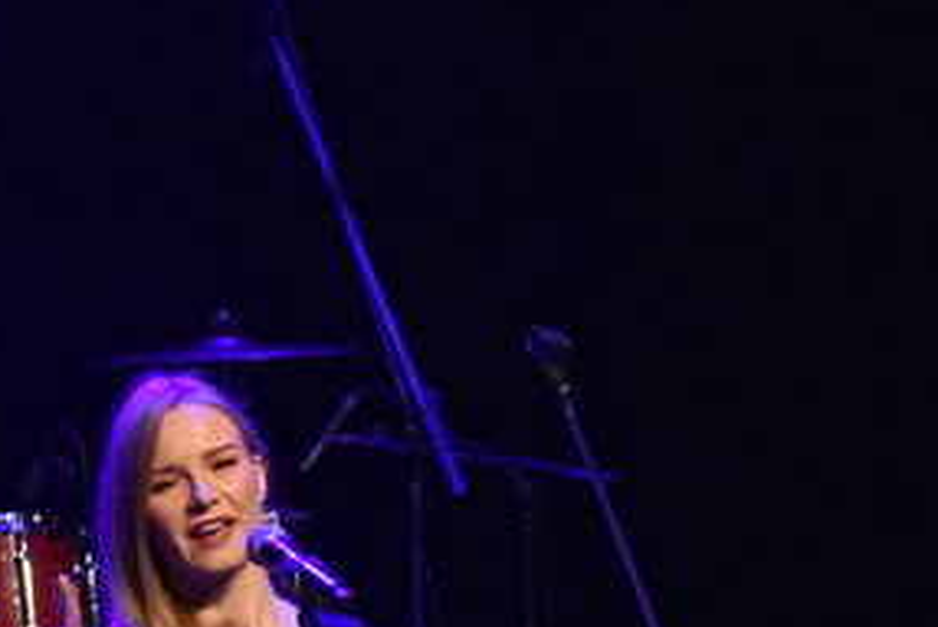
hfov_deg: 4.8
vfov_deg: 3.2
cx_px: 1318
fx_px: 11183
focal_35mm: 429
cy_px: 921
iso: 3200
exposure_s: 1/200
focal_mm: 120
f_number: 5
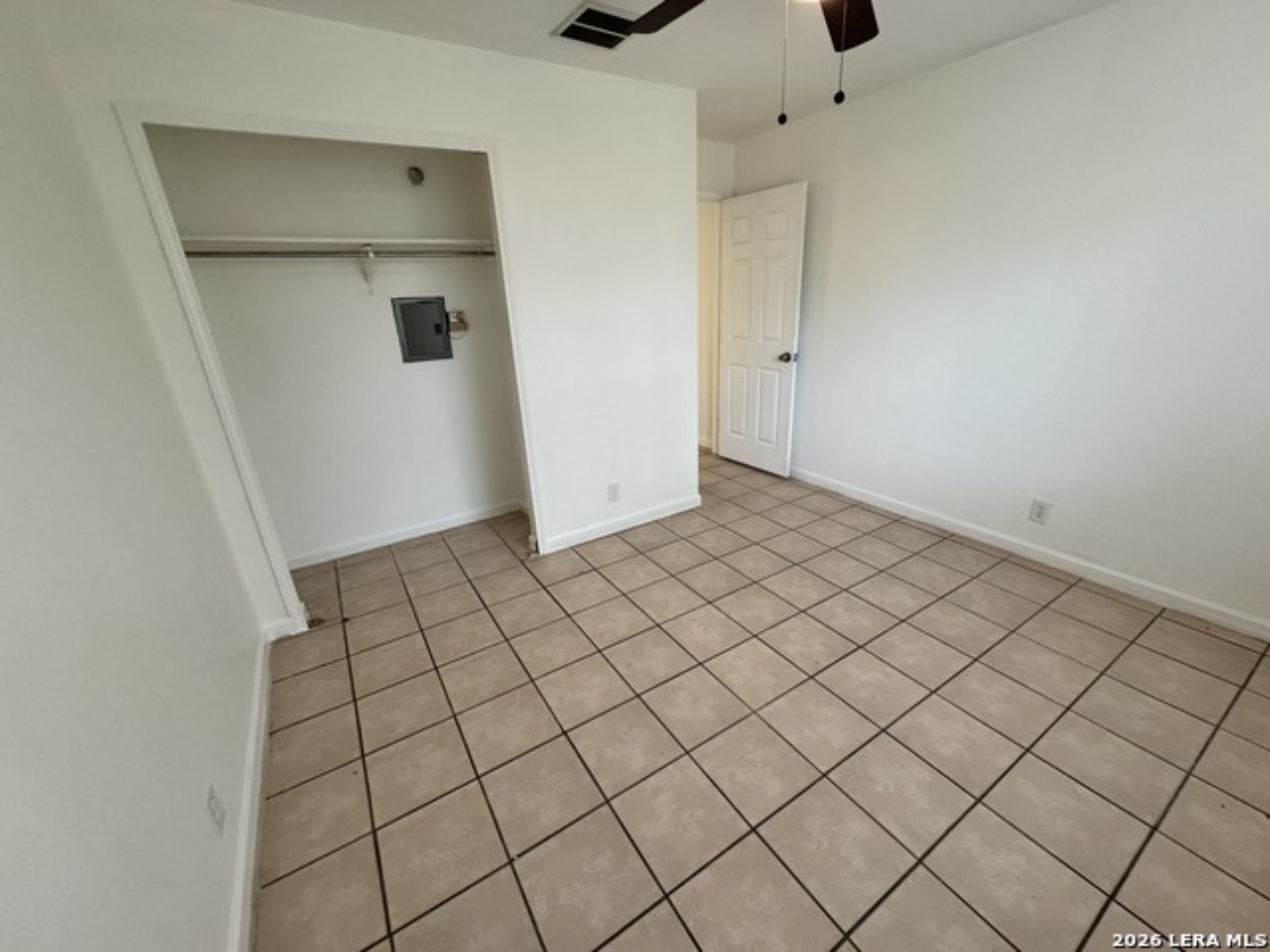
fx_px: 514
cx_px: 635
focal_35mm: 14
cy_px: 476
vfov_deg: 85.7
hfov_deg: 102.1
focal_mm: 2.22
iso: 320
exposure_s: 1/120
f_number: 2.2
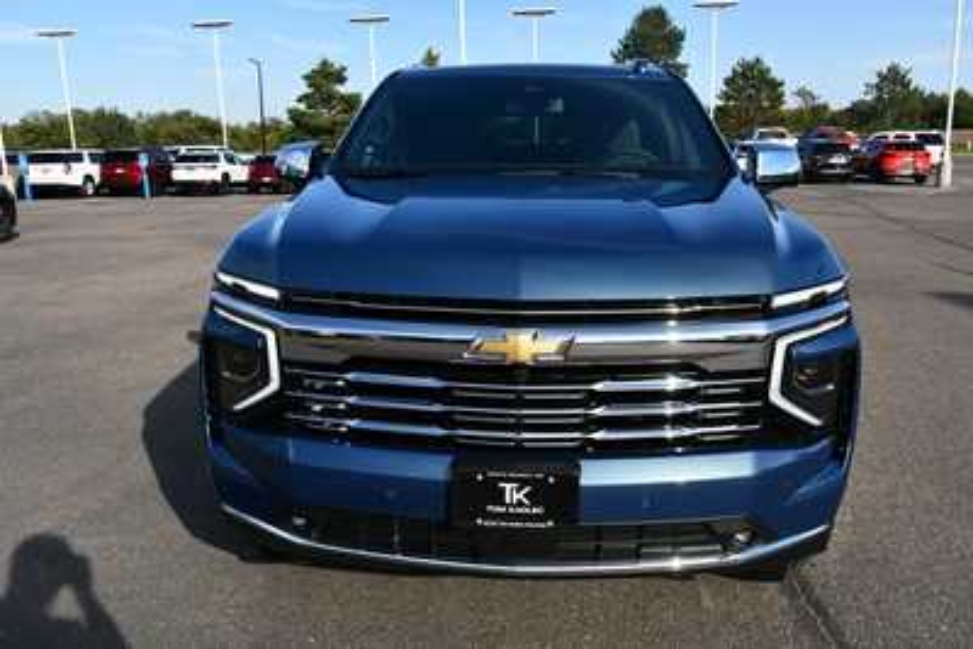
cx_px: 486
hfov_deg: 61.9
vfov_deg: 43.6
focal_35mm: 30
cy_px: 324
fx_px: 811
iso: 140
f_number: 8
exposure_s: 1/250
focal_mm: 20
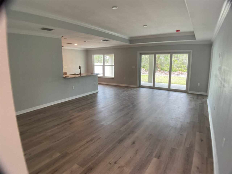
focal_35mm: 29
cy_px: 87
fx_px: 194
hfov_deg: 61.7
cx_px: 116
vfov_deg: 48.2
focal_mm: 3
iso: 64
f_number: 1.8
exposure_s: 1/120
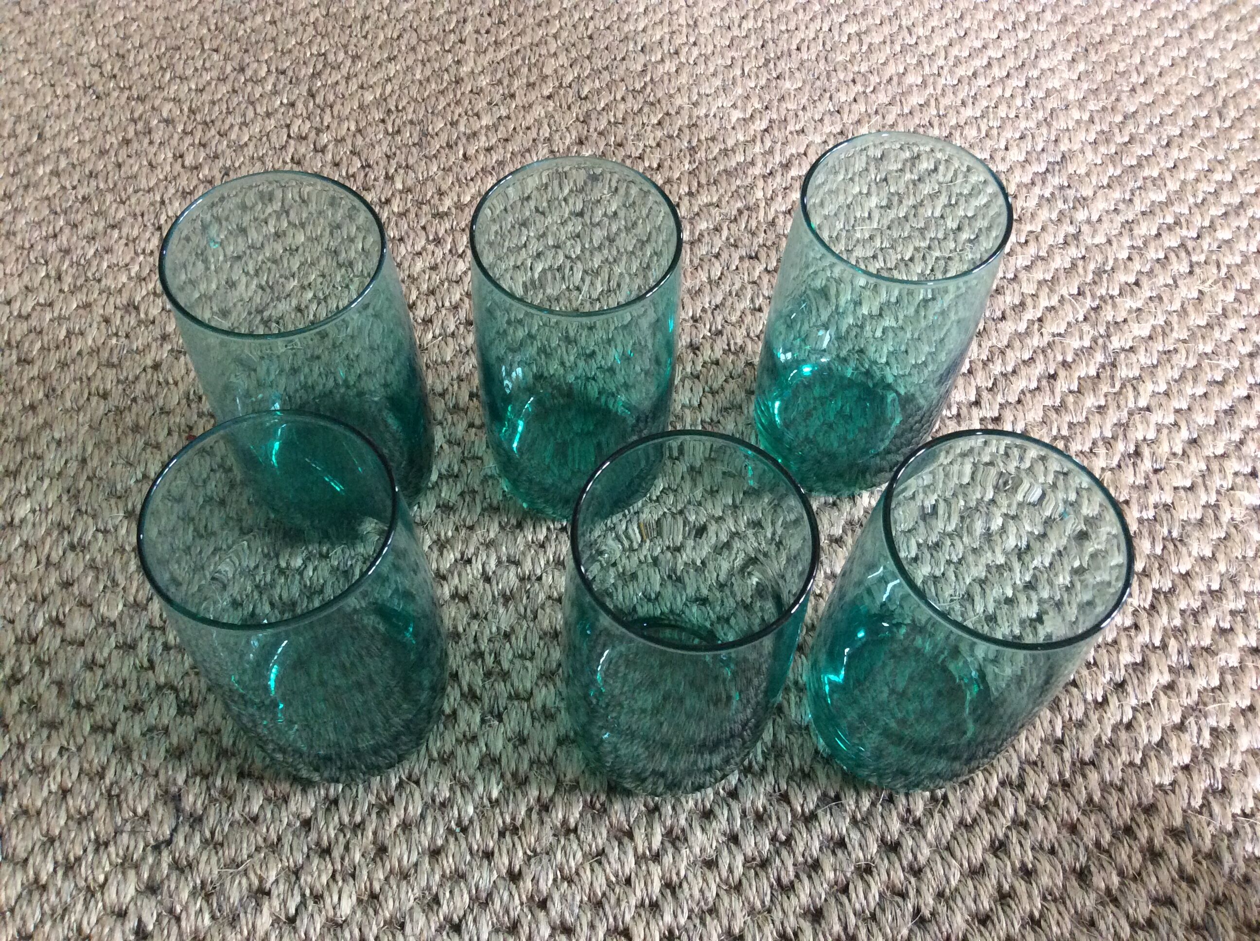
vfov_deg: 44.1
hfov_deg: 56.9
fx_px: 1163
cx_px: 630
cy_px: 470
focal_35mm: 32
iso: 200
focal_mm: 3.3
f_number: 2.4
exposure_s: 1/25
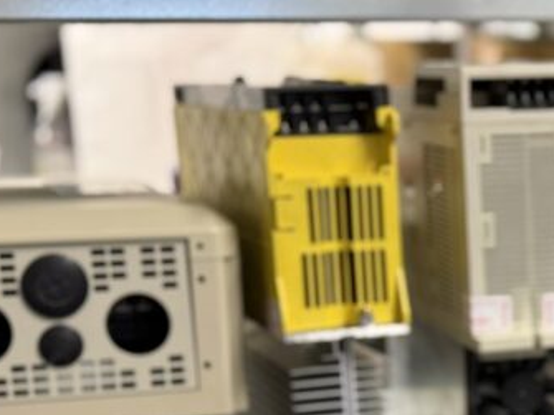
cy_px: 475
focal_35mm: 110
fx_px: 1760
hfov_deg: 17.3
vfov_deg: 13.2
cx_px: 612
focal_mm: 6.76
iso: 200
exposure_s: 1/33
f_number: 1.78
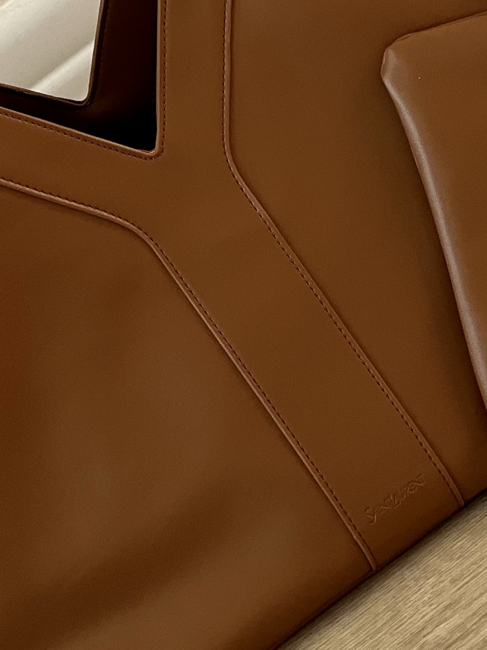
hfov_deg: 6.7
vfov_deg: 8.9
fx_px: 4145
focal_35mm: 221
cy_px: 44
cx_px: 122
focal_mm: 9
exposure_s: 1/121
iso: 40
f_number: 2.8
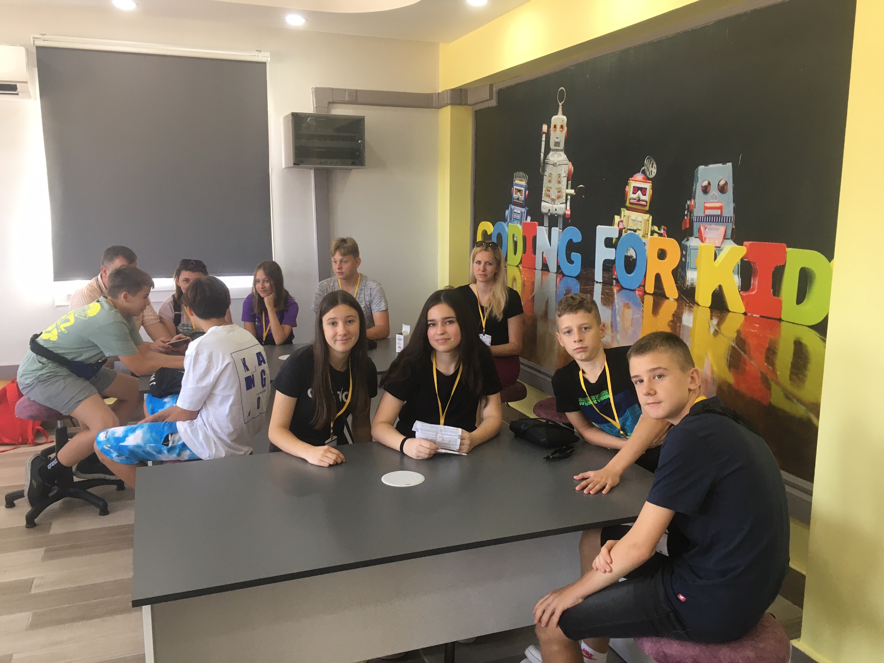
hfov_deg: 61.7
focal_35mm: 29
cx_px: 442
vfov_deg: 48.2
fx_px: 741
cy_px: 332
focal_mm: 4.15
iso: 50
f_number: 2.2
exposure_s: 1/33
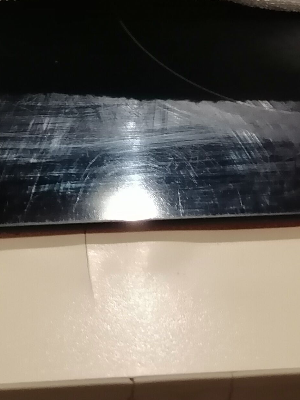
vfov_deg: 20.3
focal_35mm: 87
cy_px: -140
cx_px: 53
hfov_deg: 16.8
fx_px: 1005
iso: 320
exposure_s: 1/25
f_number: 1.8
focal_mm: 5.3
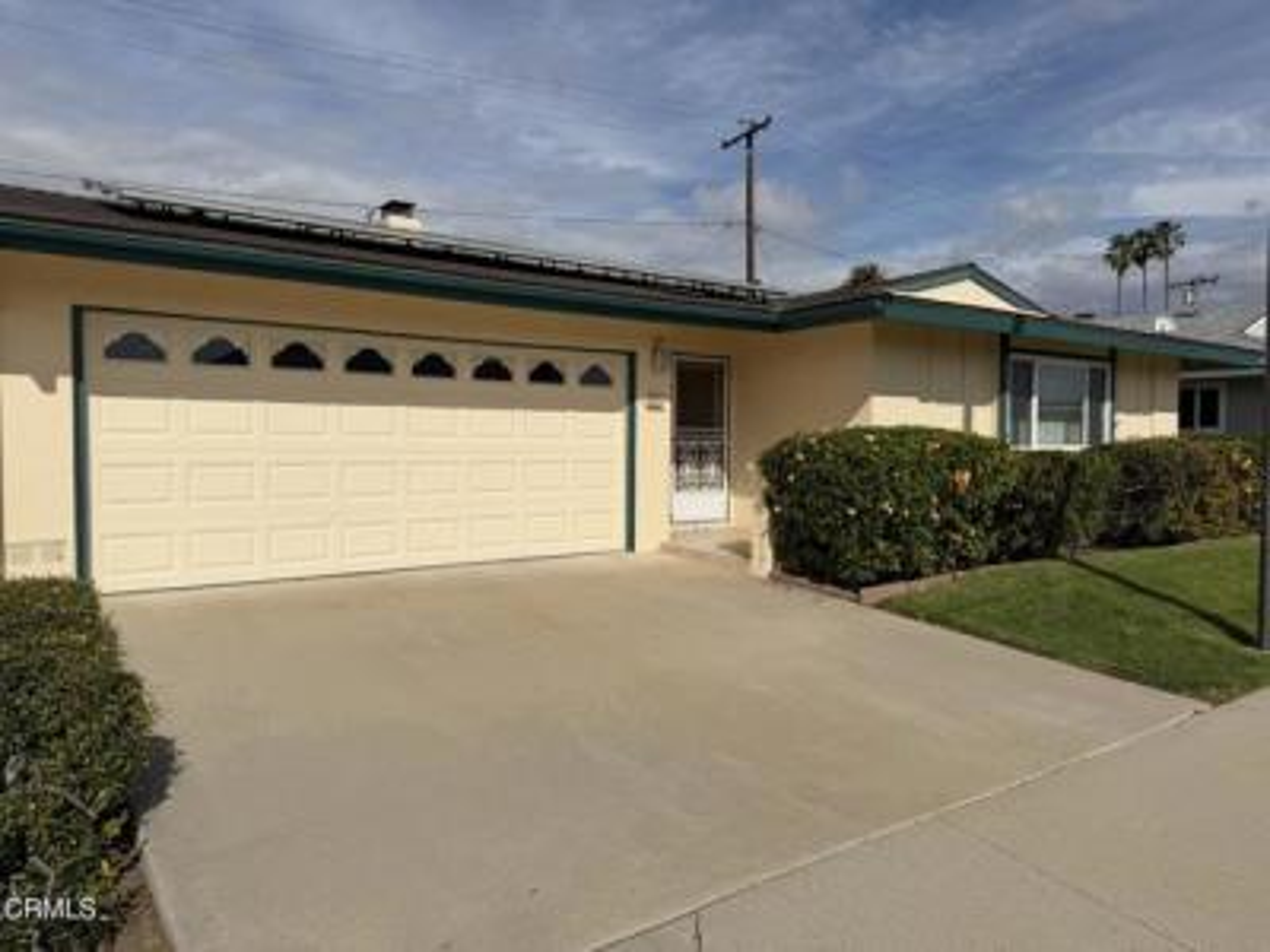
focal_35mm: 24
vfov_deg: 56.8
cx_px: 635
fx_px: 881
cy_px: 476
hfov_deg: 71.6
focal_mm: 6.76
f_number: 1.78
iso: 80
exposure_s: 1/17544
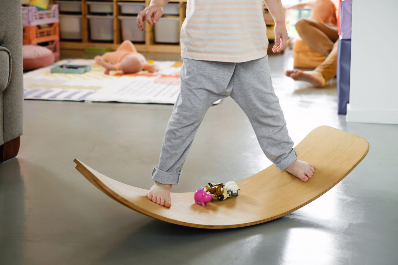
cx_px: 199
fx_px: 586
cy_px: 132
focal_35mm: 53
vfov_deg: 25.5
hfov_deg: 37.5
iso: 320
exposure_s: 1/250
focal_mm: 35
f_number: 2.2
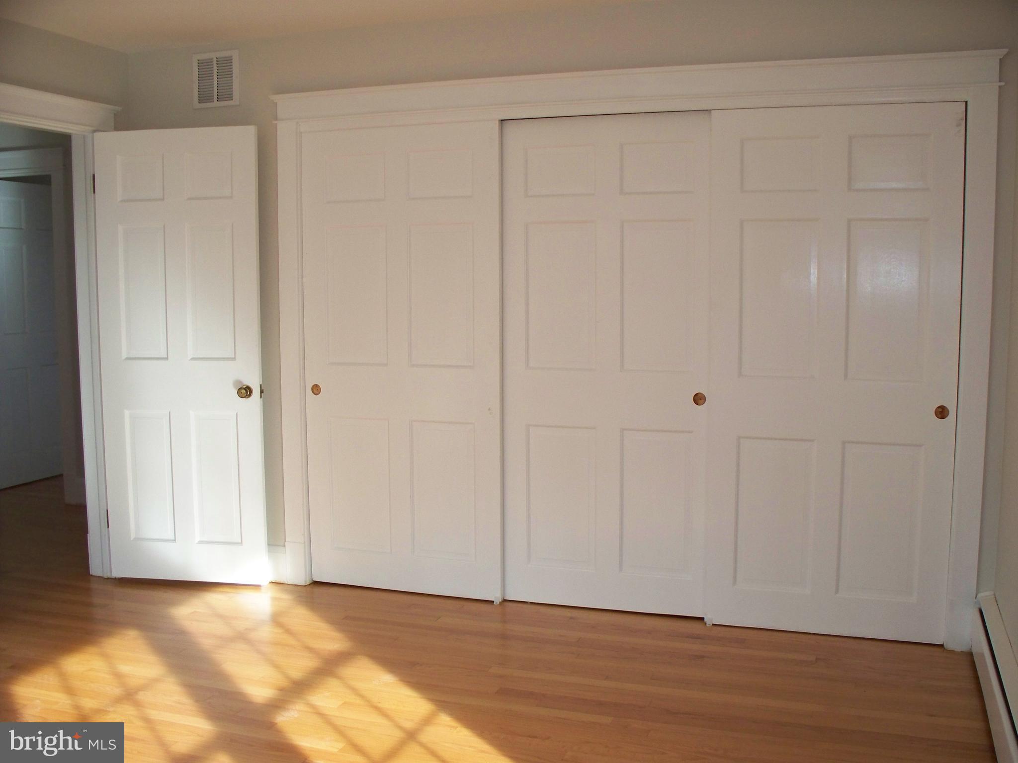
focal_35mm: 36
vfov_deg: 39.7
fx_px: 1059
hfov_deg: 51.4
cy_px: 382
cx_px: 509
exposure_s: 1/60
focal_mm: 7.54
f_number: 2.8
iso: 200
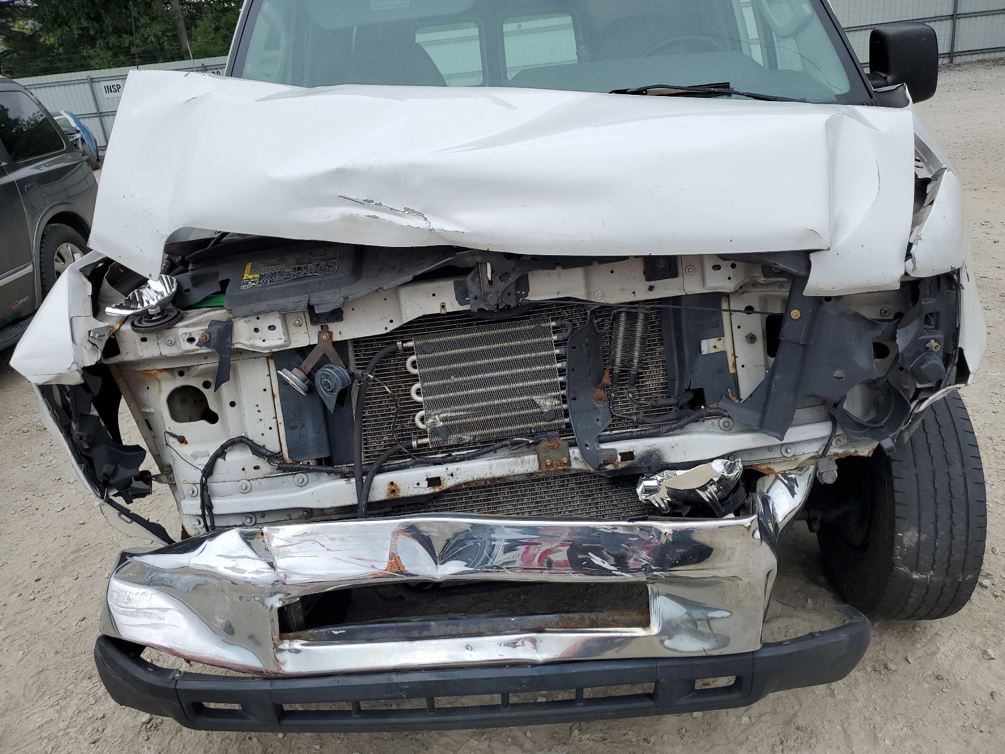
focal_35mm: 26
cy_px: 377
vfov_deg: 53.1
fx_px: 755
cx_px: 502
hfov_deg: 67.3
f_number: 1.5
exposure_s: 1/2000
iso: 50
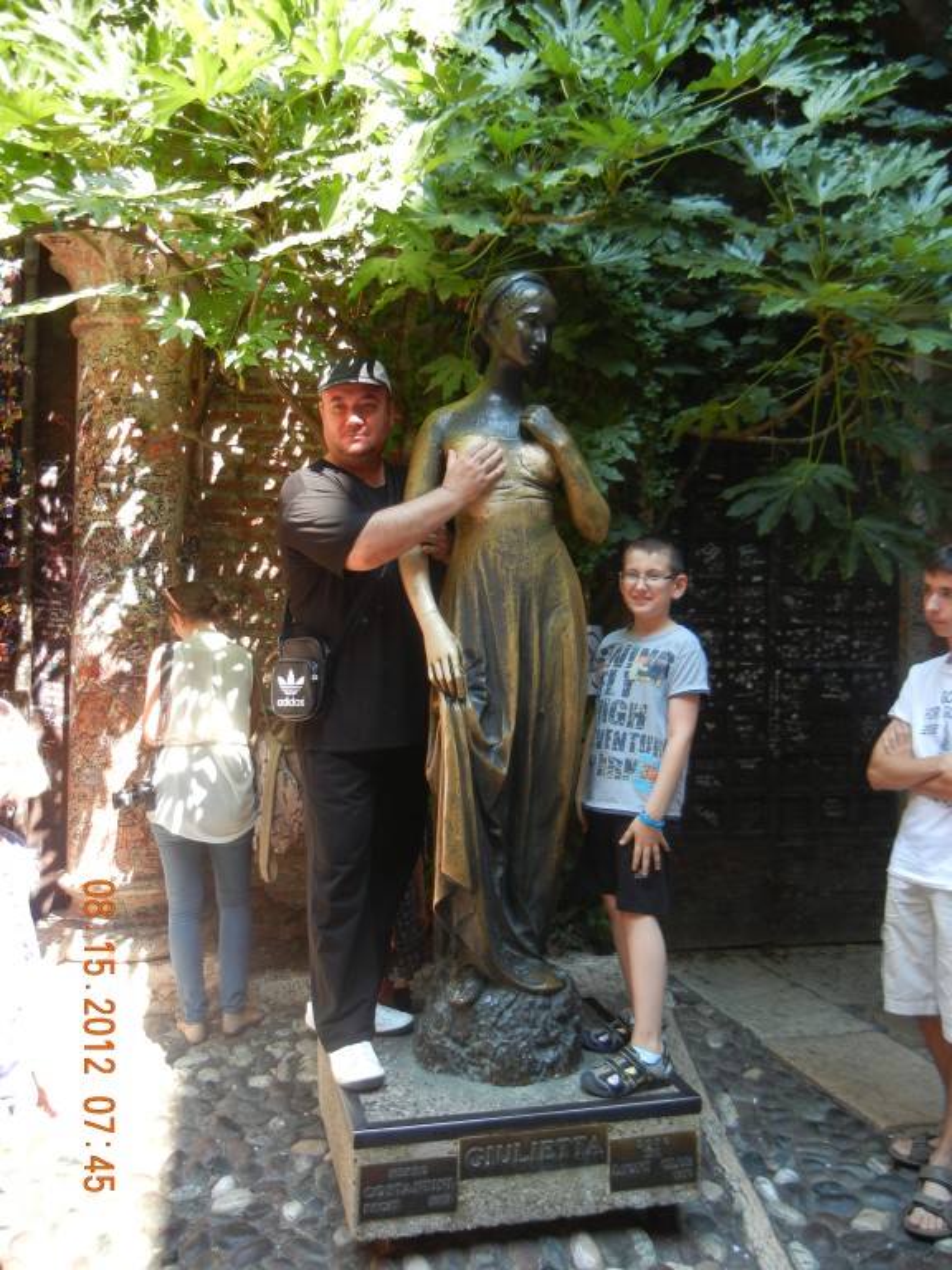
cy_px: 635
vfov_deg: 60.0
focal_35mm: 30
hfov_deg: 46.8
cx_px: 476
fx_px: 1100
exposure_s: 1/87.8
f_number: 3.5
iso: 160
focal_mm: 5.4
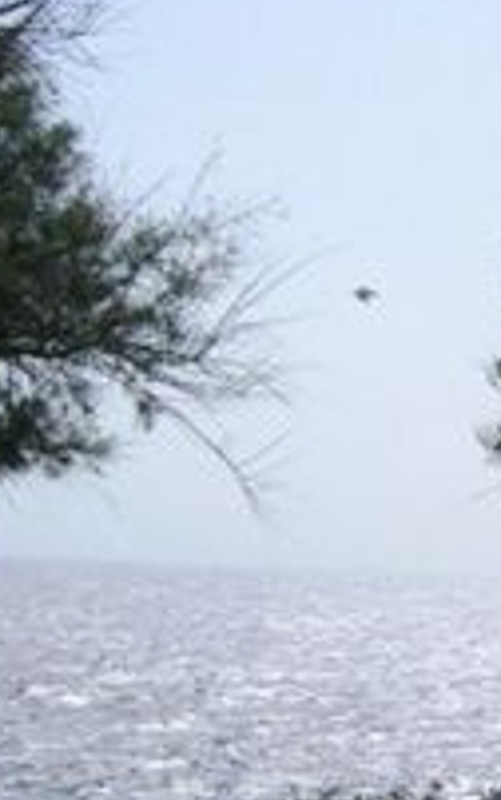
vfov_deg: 15.9
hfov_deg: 9.8
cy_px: 673
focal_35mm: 130
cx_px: 769
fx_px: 2834
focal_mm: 5.4
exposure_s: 1/896
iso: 50
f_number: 4.8
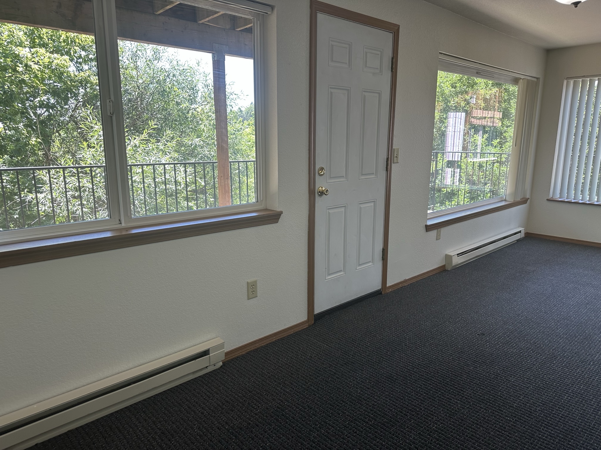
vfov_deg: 56.8
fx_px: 417
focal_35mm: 24
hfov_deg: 71.6
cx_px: 300
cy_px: 225
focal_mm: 6.86
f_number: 1.78
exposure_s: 1/130
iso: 64
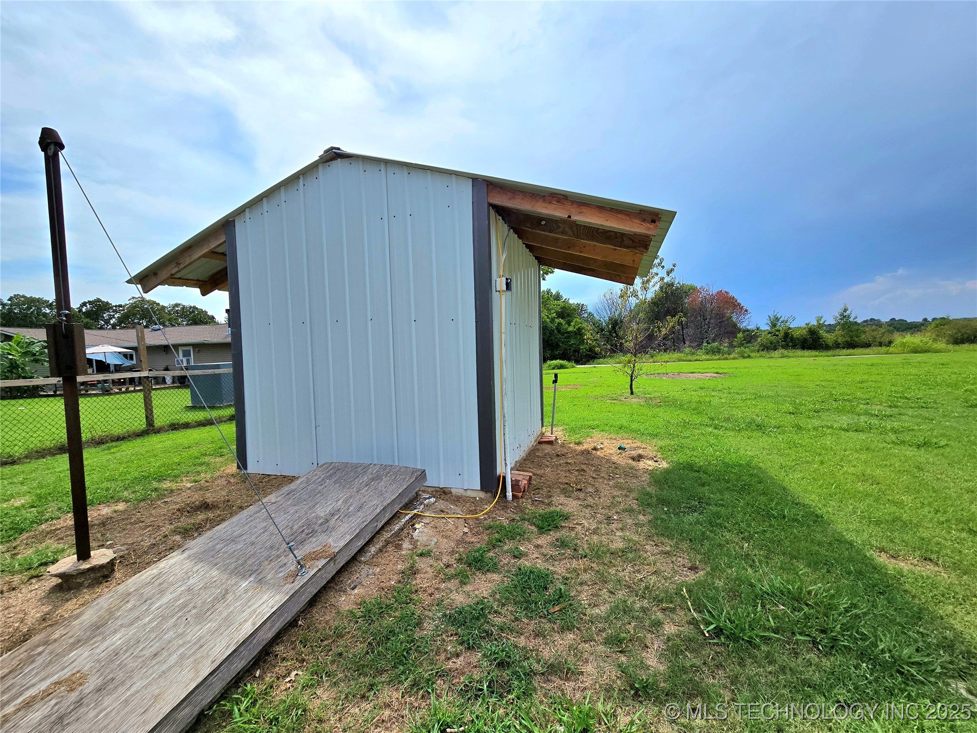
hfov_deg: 106.2
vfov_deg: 89.9
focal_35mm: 13
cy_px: 366
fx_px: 367
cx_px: 488
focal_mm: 2.2
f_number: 2.2
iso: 50
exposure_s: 1/5000
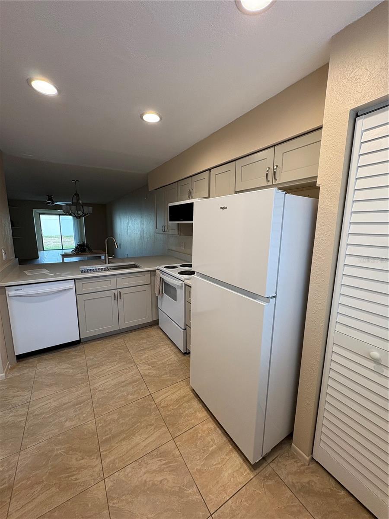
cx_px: 194
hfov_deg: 85.7
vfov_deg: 102.1
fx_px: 210
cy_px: 260
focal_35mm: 14
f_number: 2.2
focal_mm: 2.22
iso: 125
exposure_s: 1/61
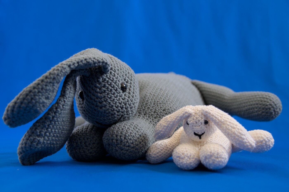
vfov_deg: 28.0
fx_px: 385
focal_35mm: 48
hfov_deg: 41.1
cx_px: 144
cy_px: 96
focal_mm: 32
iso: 560
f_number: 3.5
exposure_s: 1/50
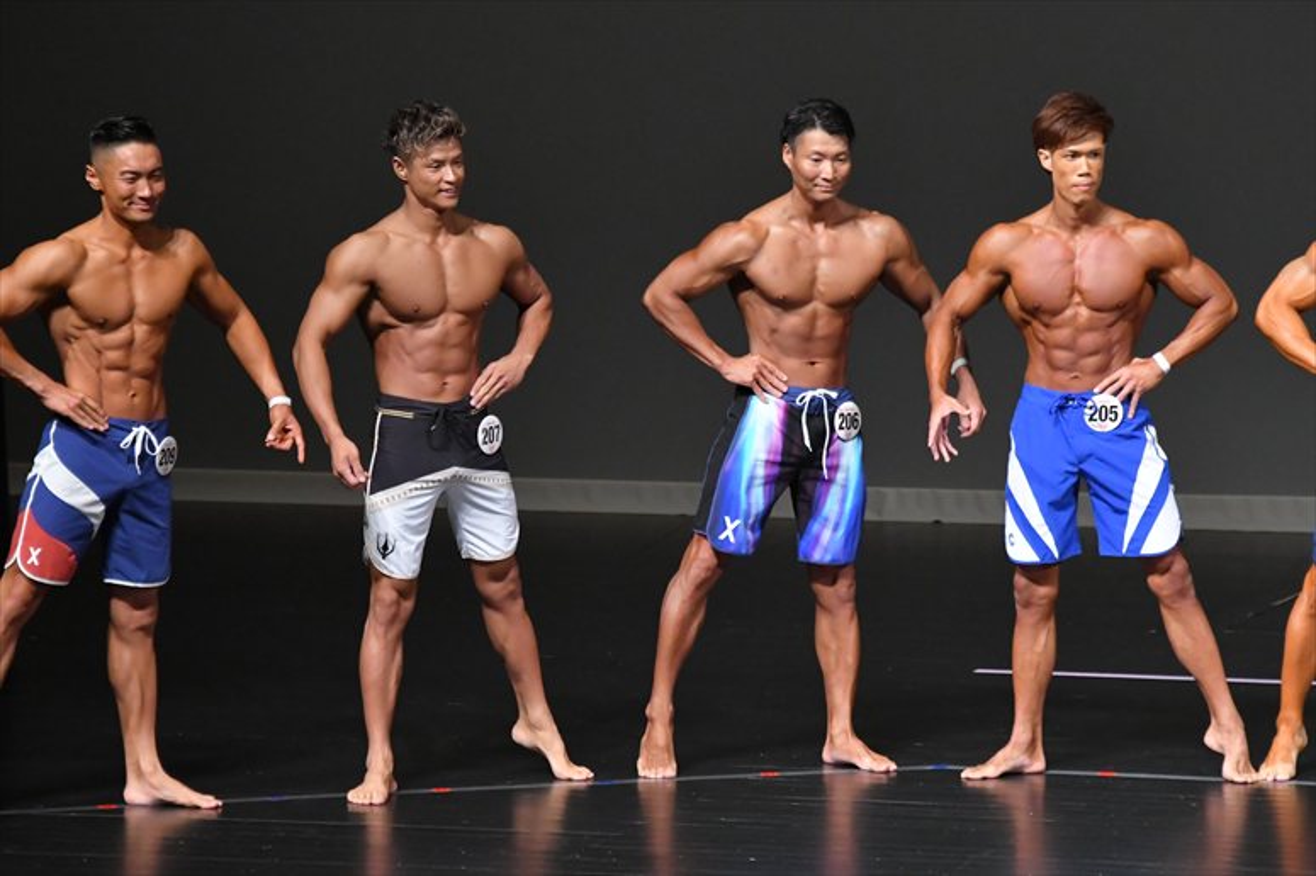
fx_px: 10961
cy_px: 438
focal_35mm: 300
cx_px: 658
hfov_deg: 6.9
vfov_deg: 4.6
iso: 5000
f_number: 5.6
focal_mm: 200
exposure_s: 1/400
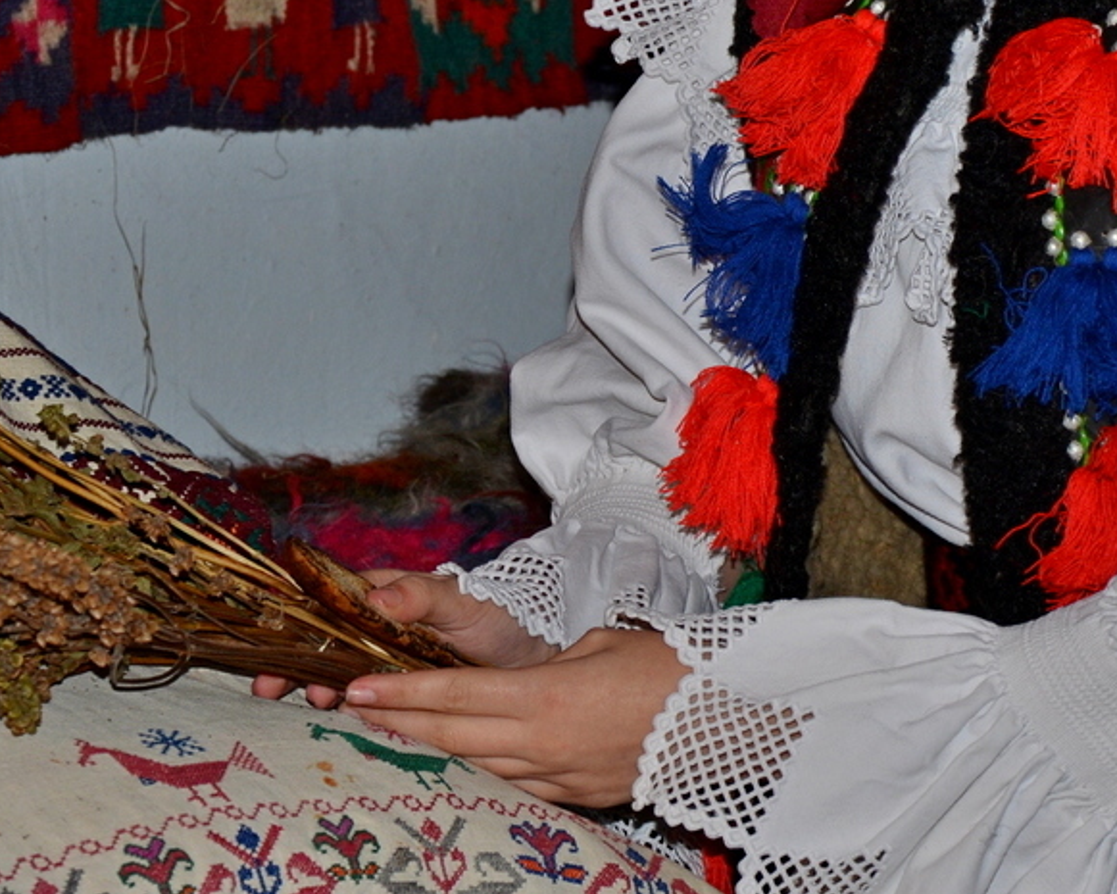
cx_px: 544
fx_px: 4863
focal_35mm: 147
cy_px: 125
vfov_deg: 10.5
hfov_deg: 13.1
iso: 320
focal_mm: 45
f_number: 4.8
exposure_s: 1/60
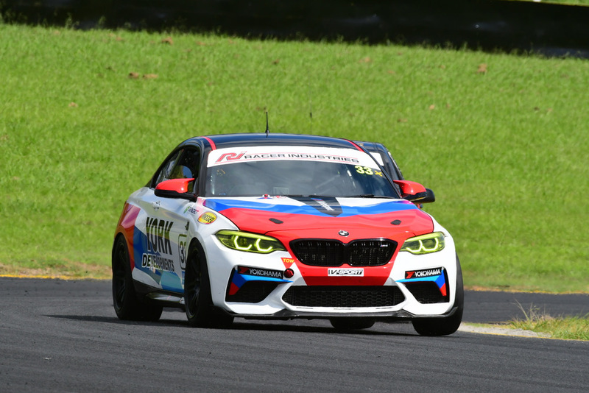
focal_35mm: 630
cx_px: 294
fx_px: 10311
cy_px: 196
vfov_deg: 2.2
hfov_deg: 3.3
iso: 400
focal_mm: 420
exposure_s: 1/640
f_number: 11
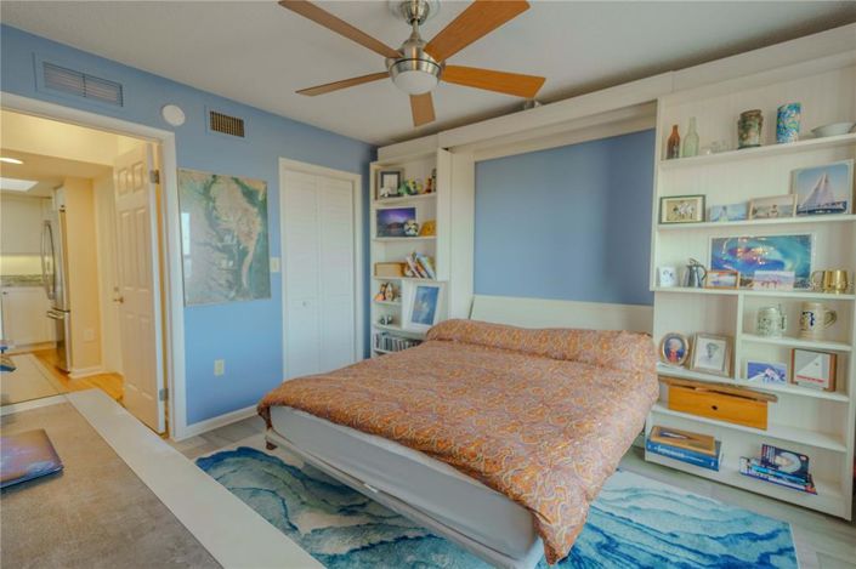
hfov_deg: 95.0
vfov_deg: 72.0
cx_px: 428
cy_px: 284
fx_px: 392
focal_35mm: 16
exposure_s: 1/1000
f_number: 1.8
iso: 320
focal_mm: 11
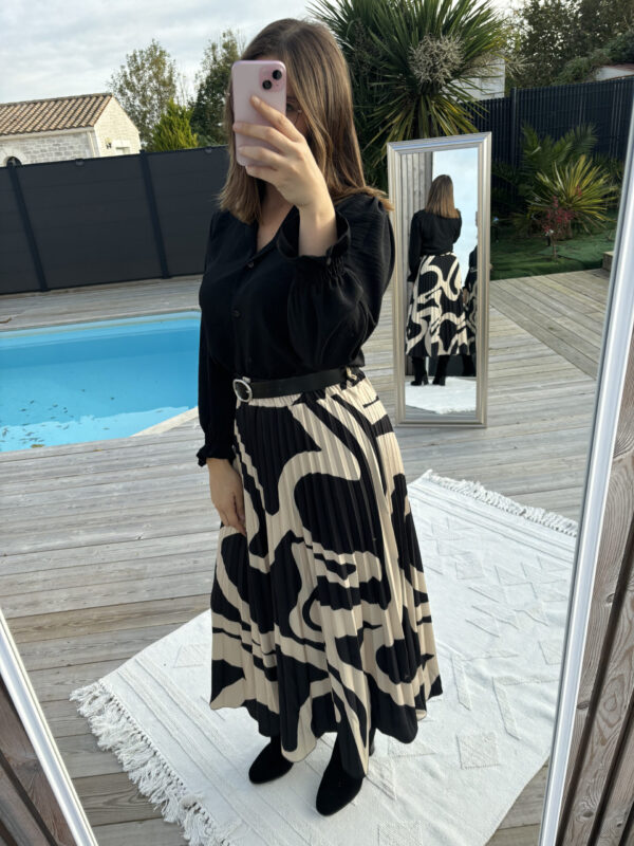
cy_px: 423
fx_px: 635
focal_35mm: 26
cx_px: 317
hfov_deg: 53.1
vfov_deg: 67.3
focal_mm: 5.96
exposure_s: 1/732
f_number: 1.6
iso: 50
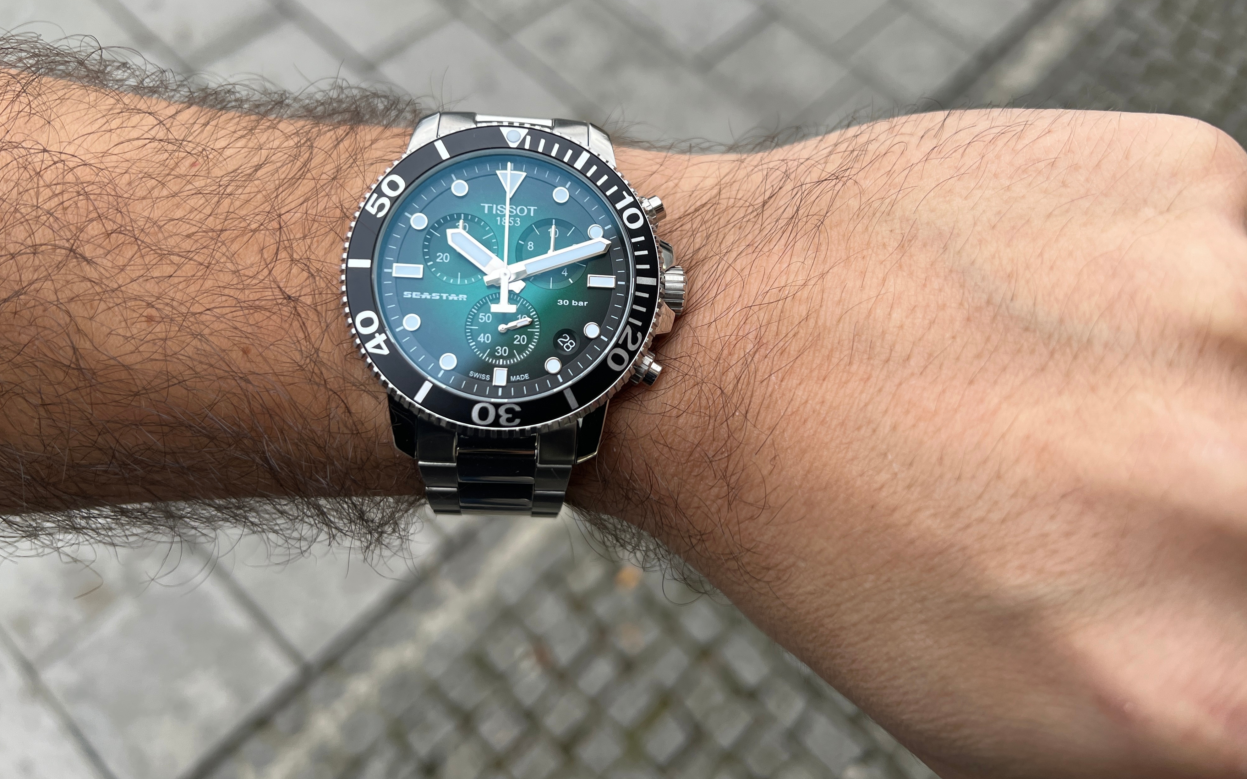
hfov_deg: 66.5
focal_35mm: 28
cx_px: 631
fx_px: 952
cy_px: 320
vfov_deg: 44.4
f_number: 1.5
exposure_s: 1/205
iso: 40
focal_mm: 5.7
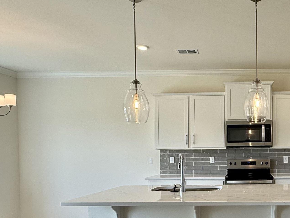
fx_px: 285
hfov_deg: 49.7
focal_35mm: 34
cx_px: 245
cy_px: 159
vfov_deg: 40.8
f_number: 2.2
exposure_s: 1/183
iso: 64
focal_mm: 2.22
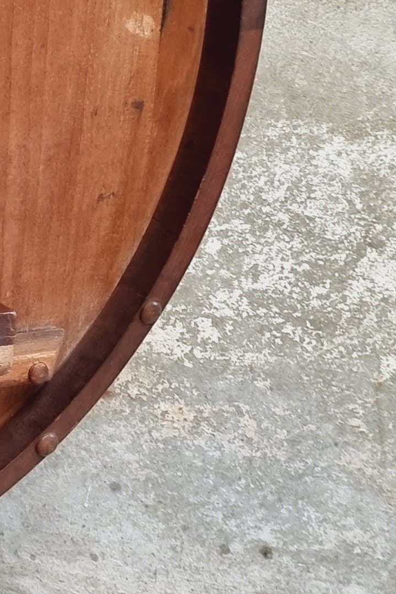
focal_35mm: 93
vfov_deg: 21.9
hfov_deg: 13.8
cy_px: 335
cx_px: -198
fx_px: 1534
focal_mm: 6.7
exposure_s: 1/50
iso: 500
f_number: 1.8
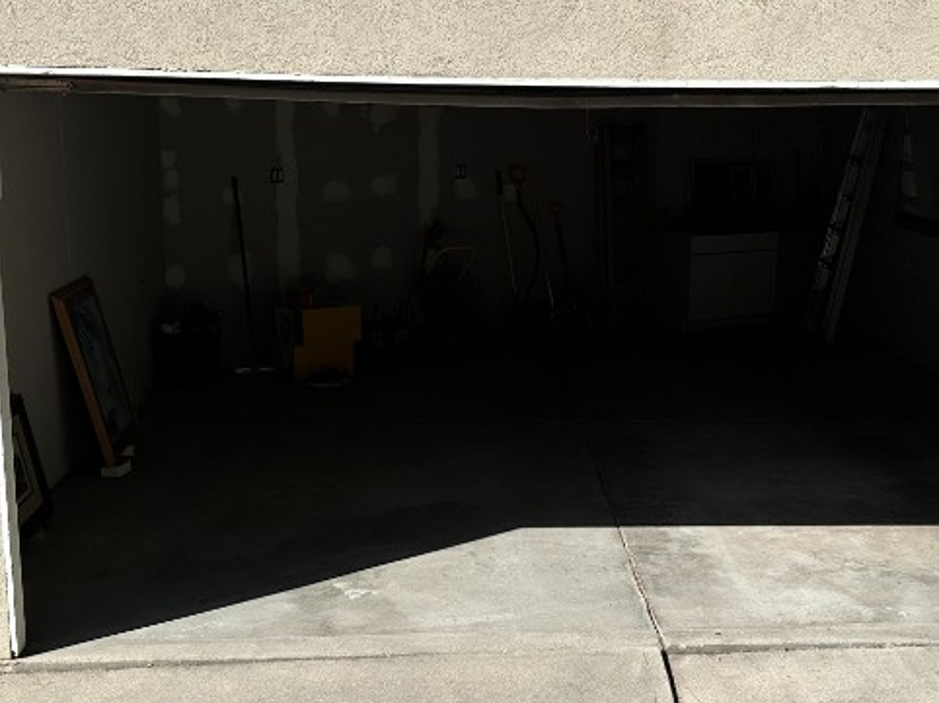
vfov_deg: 28.5
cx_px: 545
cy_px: 407
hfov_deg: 37.4
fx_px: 1383
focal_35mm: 51
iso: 80
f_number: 1.78
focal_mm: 6.86
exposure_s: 1/5000
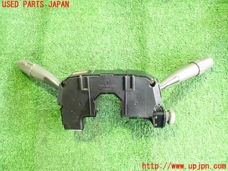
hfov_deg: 60.0
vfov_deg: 46.8
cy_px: 86
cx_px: 114
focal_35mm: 30
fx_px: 198
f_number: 2.3
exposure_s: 1/30
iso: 1250
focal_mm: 5.4
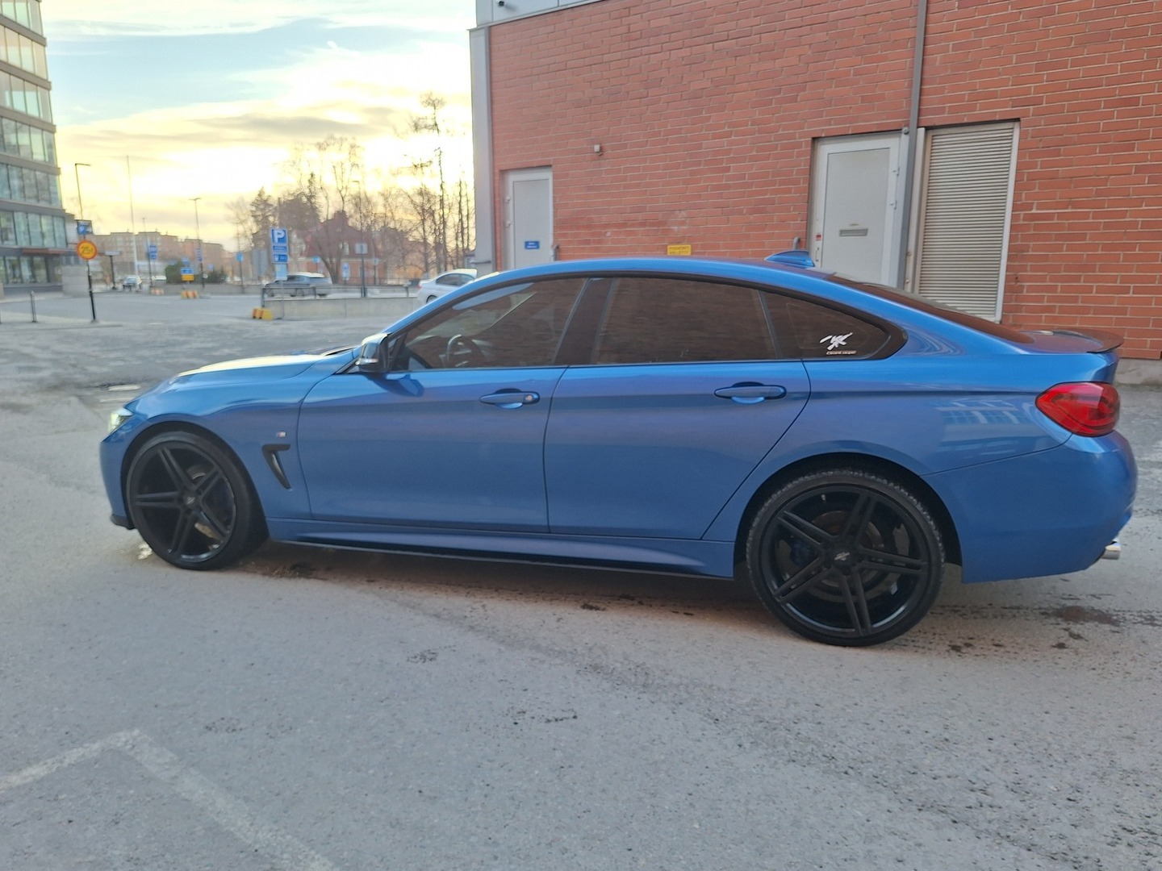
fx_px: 772
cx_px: 581
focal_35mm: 23
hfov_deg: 73.9
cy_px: 436
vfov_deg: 58.9
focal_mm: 5.54
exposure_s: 1/210
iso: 40
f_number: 1.8
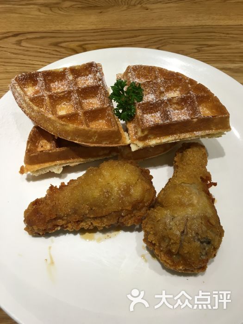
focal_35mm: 29
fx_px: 271
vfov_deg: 61.7
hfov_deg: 48.2
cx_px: 122
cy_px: 162
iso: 40
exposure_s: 1/33
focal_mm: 4.15
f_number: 2.2
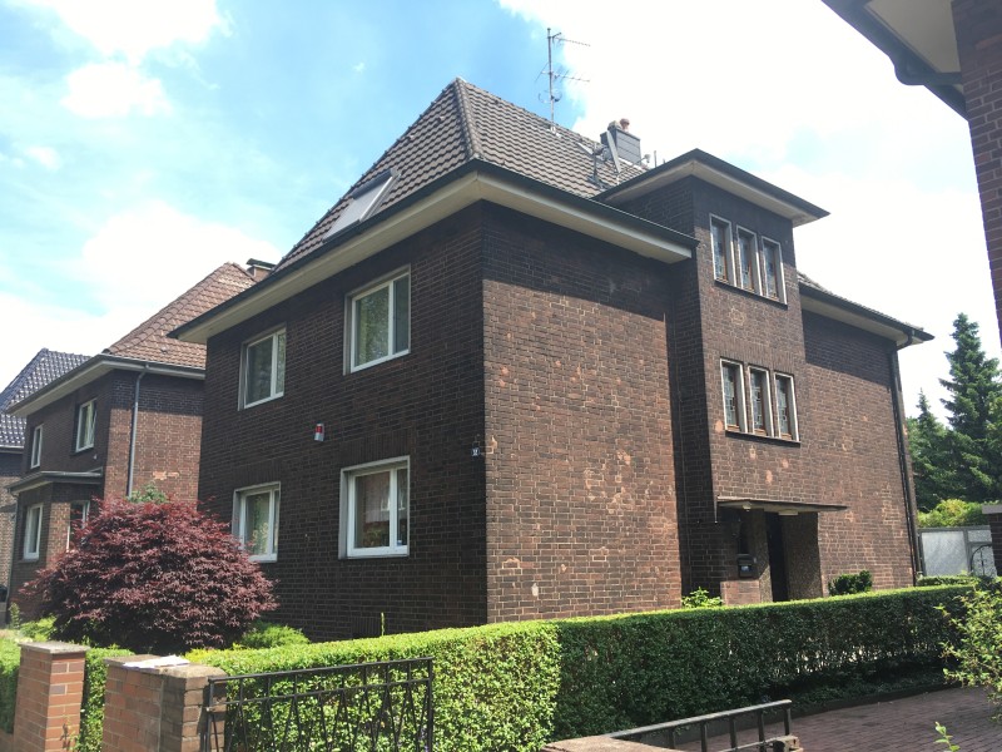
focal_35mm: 29
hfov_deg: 61.7
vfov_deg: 48.2
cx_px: 501
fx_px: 839
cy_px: 376
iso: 25
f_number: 2.2
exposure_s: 1/405
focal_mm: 4.15
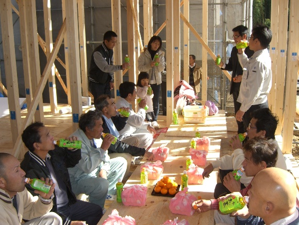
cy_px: 112
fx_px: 328
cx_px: 150
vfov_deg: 37.7
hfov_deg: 49.0
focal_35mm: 38
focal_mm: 7.9
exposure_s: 1/250
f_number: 2.8
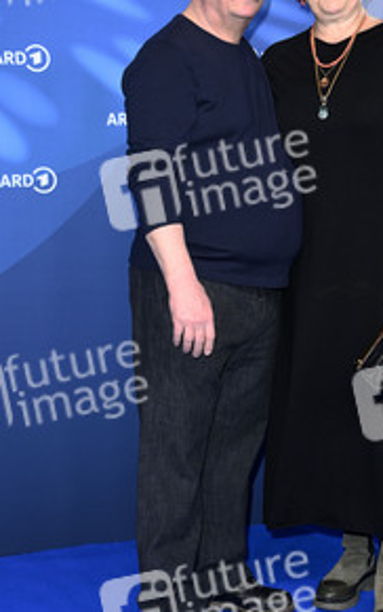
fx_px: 1519
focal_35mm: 91
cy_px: 286
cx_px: 269
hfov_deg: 14.3
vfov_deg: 22.8
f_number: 5.6
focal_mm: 65
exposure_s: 1/250
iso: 1250
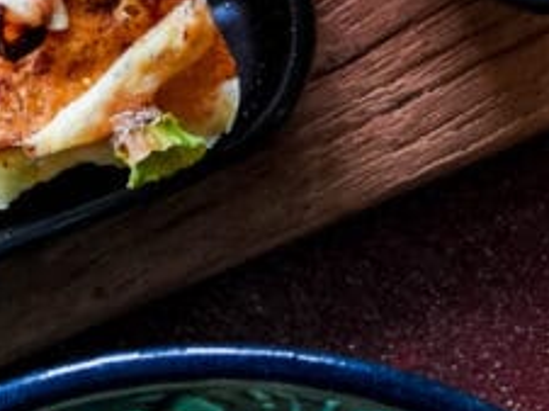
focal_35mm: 491
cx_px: 284
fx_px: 7779
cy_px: -258
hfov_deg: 4.0
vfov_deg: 3.0
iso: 400
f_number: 4
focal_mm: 50
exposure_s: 1/10
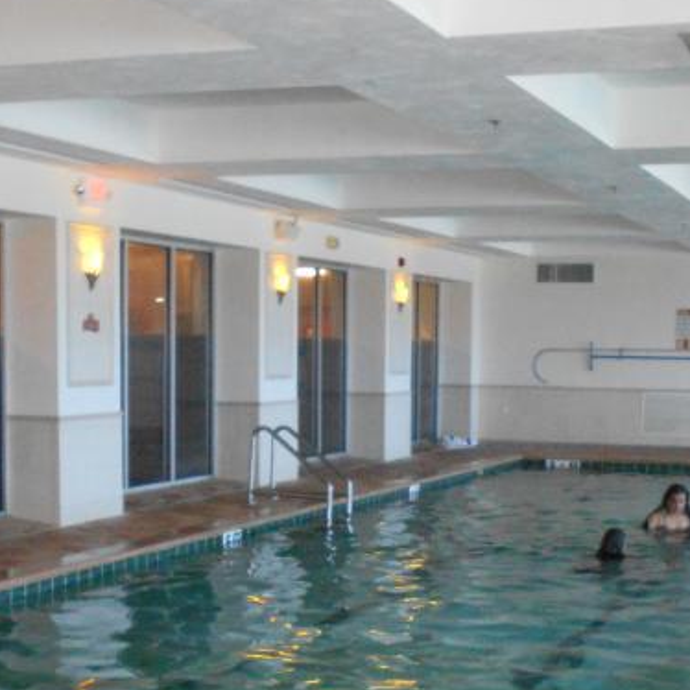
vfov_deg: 27.0
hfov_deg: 27.3
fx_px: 1421
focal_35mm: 63
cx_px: 395
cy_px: 504
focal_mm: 4.6
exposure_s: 1/25
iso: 560
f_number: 3.2
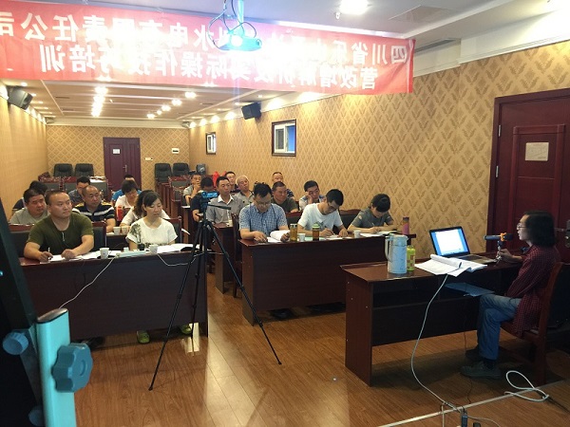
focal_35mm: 29
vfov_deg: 48.2
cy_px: 214
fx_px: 478
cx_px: 285
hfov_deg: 61.7
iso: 100
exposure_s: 1/4
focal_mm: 4.15
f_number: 2.2
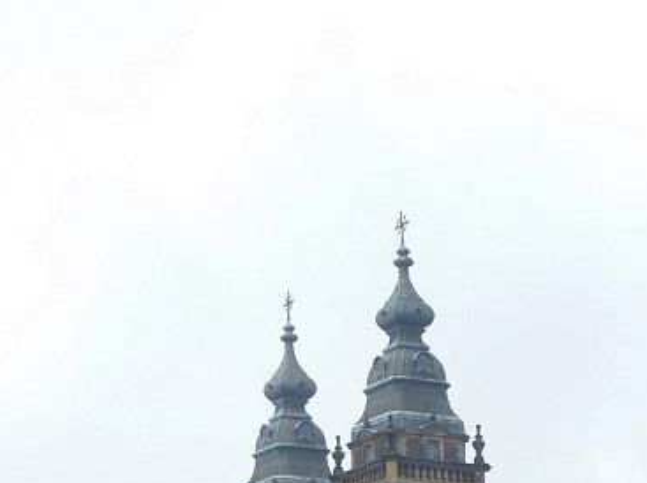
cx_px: 208
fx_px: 2706
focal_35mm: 145
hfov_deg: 13.6
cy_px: 629
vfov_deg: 10.0
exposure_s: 1/100
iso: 80
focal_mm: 8.5
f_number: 3.8
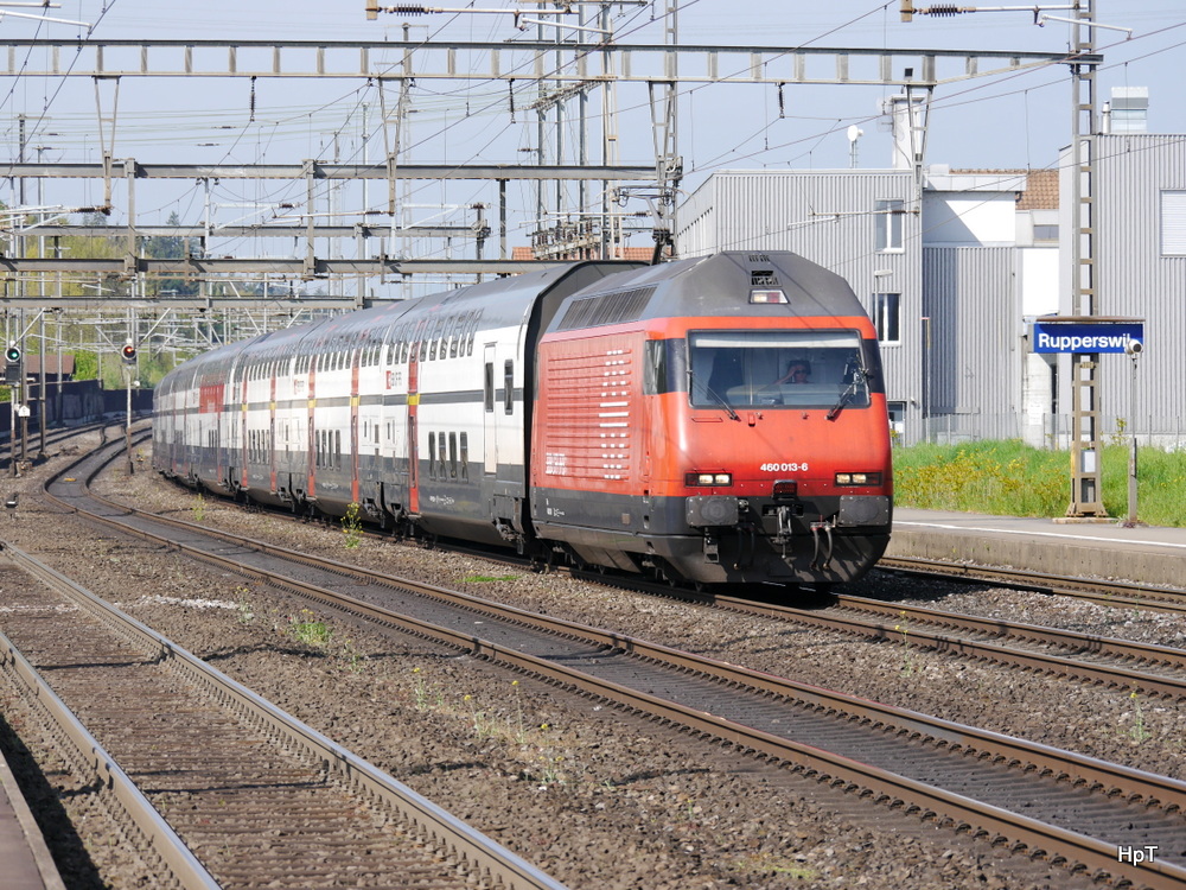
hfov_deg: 9.9
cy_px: 445
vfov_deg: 7.4
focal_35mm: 200
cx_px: 593
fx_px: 6852
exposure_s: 1/640
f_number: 5
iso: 160
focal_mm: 100
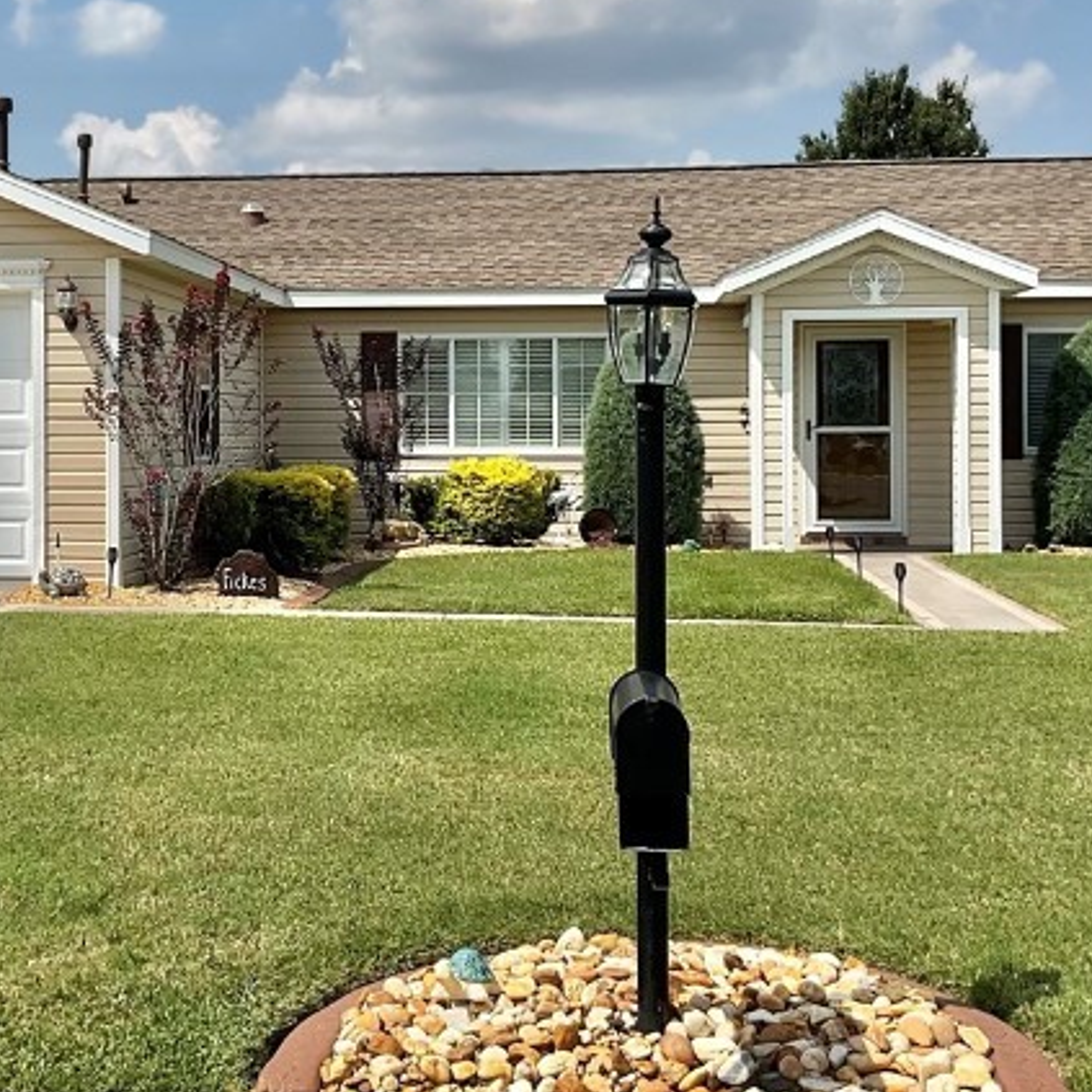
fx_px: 2213
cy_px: 418
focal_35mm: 62
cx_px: 299
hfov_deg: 27.4
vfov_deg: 27.6
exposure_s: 1/3322
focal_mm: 3
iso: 16
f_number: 1.8
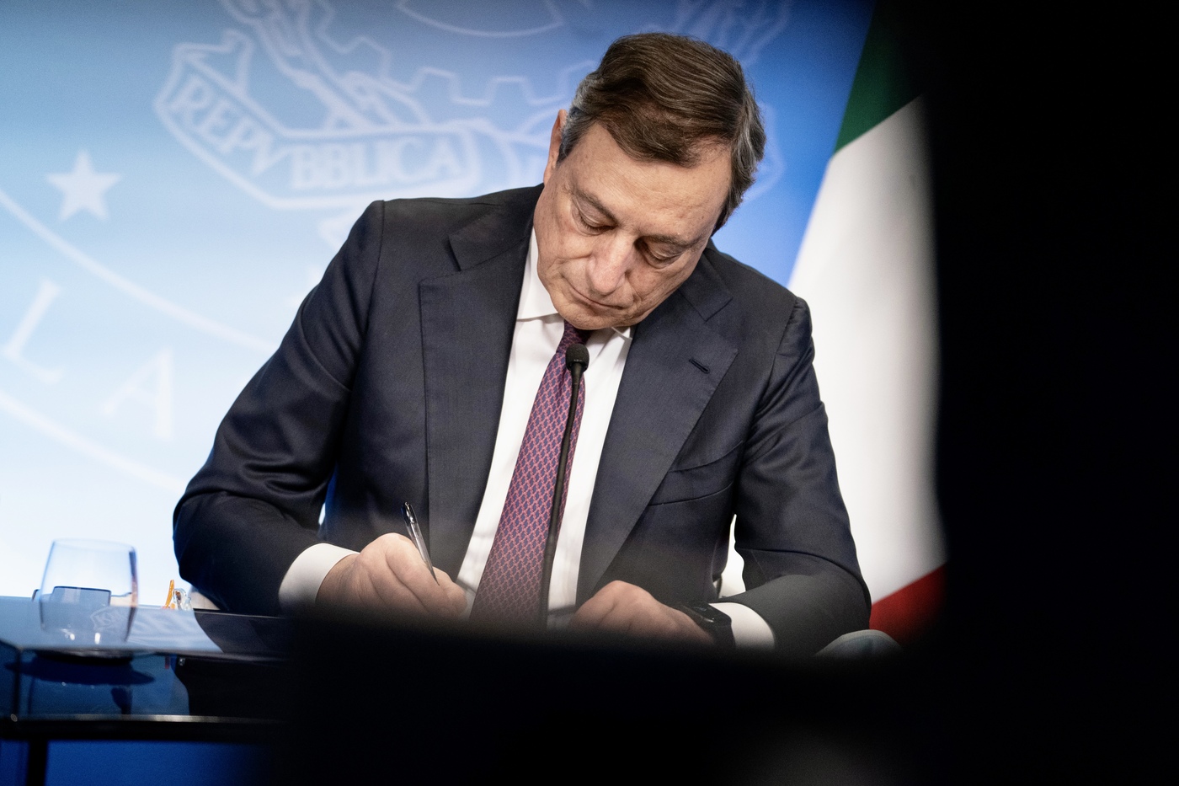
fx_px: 3700
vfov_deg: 12.1
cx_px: 590
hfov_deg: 18.1
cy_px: 393
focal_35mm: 113
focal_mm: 113
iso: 3200
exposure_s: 1/250
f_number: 2.8
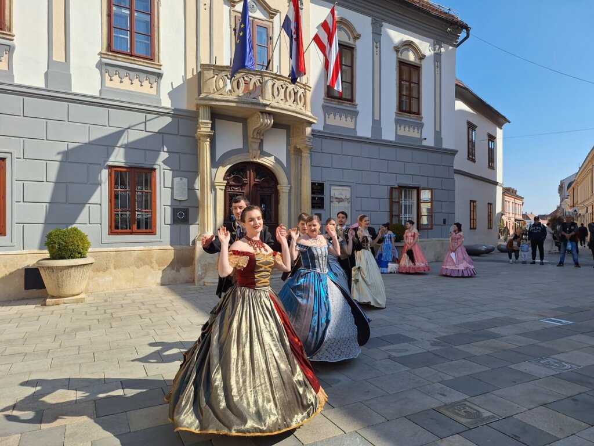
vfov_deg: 58.9
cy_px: 223
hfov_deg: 73.9
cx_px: 297
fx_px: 395
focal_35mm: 23
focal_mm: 5.54
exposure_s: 1/3215
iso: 40
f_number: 1.8
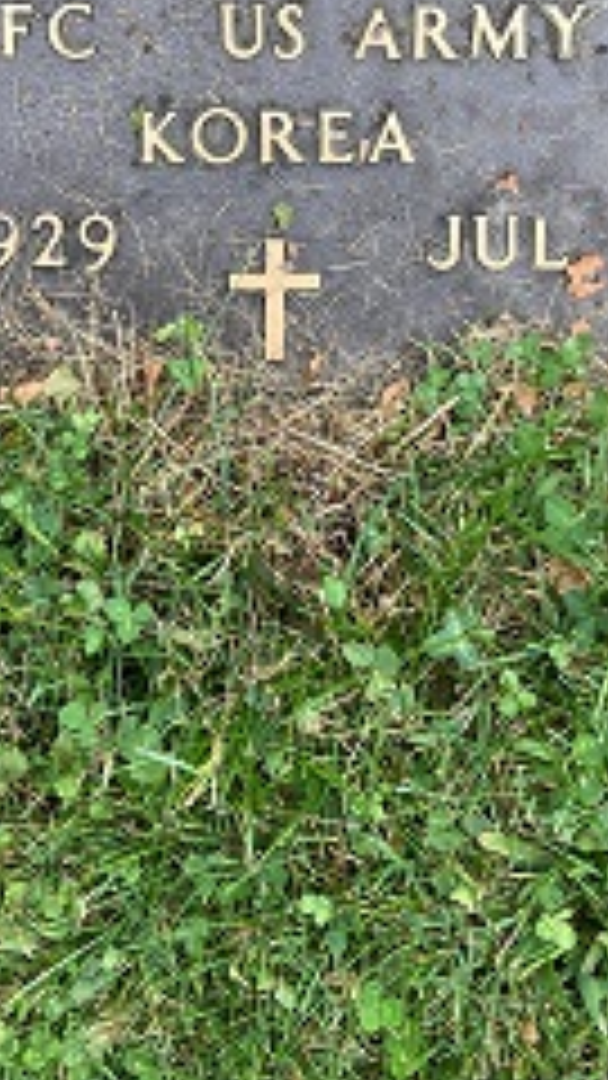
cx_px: 279
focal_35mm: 55
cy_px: 86
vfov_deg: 35.4
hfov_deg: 21.8
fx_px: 1576
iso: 32
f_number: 1.8
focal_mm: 4.25
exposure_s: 1/126
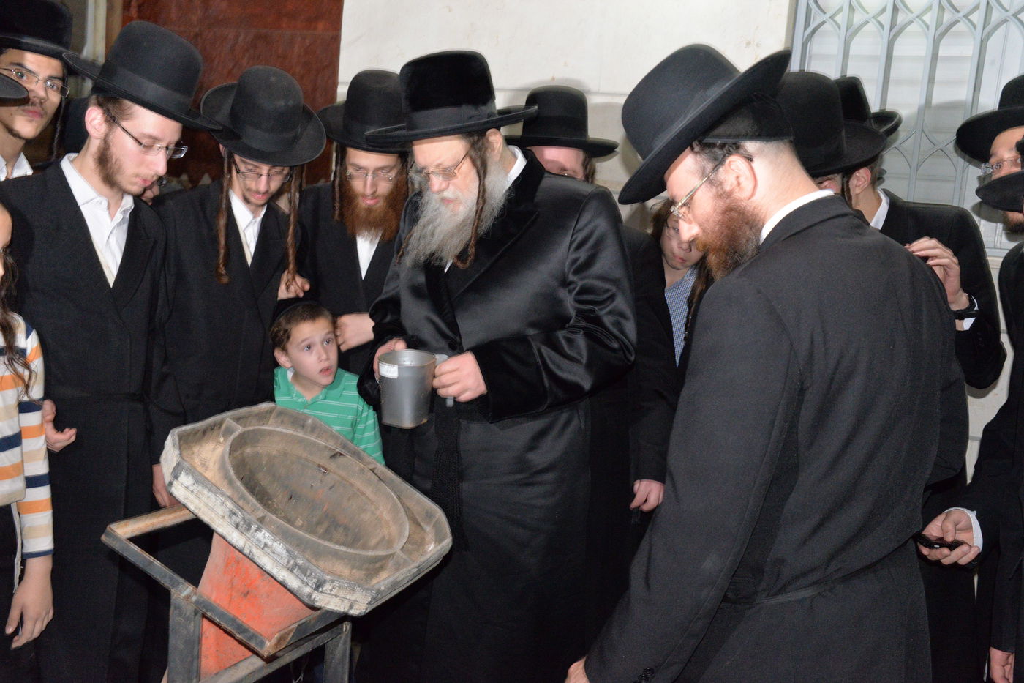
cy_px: 342
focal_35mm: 46
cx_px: 512
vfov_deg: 29.2
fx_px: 1308
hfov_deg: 42.7
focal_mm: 46
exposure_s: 1/60
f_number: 8
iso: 6400
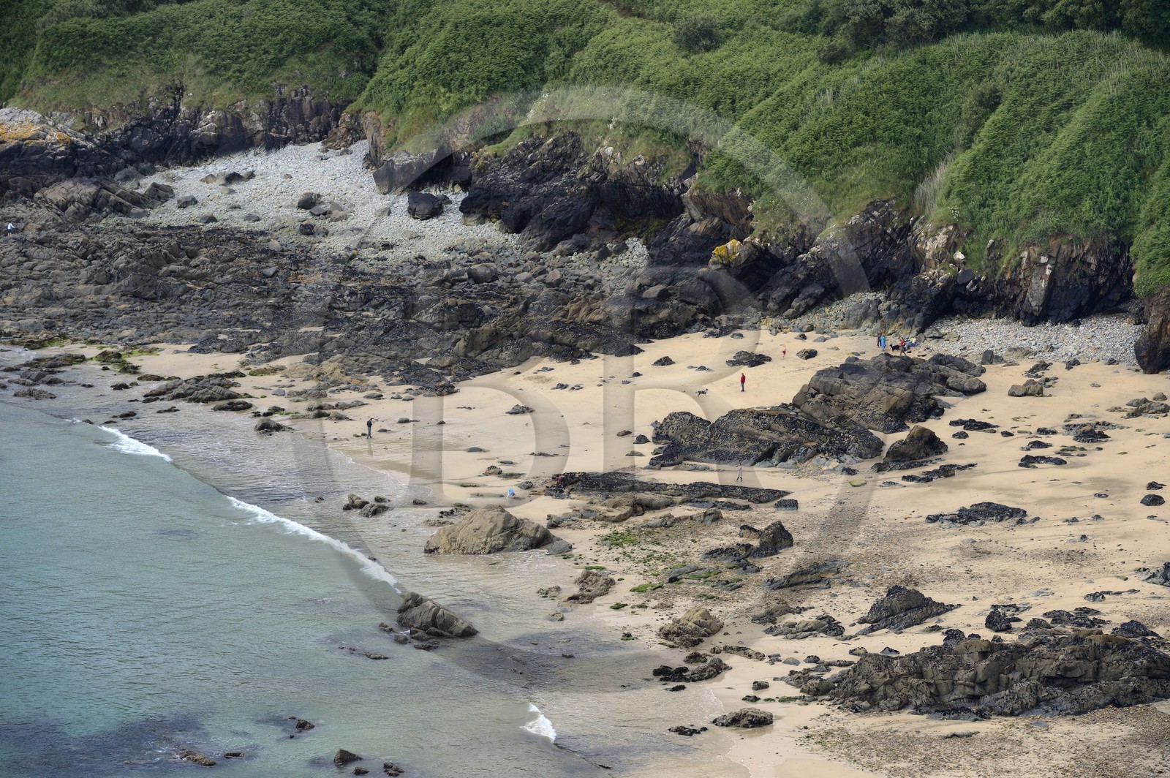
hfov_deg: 15.2
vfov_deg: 10.1
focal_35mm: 135
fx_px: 4384
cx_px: 585
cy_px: 389
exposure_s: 1/250
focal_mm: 135
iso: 400
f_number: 6.3
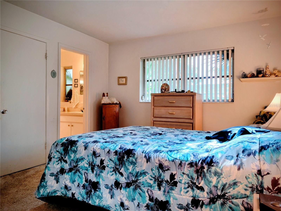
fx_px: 211
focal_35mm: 26
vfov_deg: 53.1
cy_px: 106
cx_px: 140
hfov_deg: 67.3
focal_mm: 5.4
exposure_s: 1/60
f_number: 1.8
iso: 200
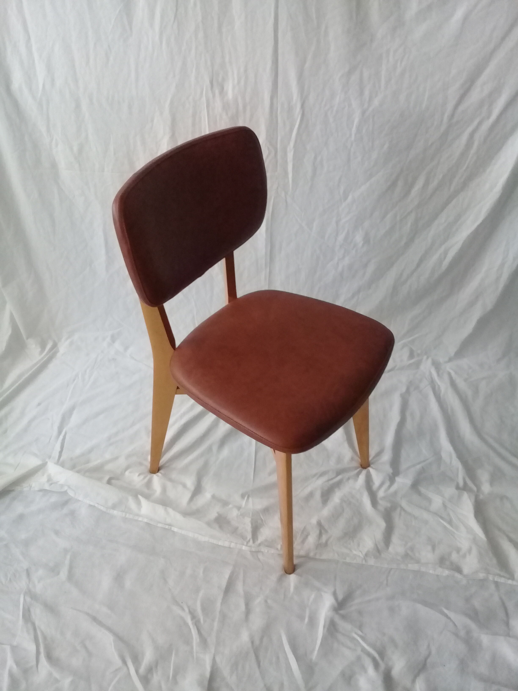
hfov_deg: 45.4
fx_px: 619
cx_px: 259
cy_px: 346
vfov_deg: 58.4
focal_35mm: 31
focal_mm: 3.3
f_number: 2.2
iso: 400
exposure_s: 1/17
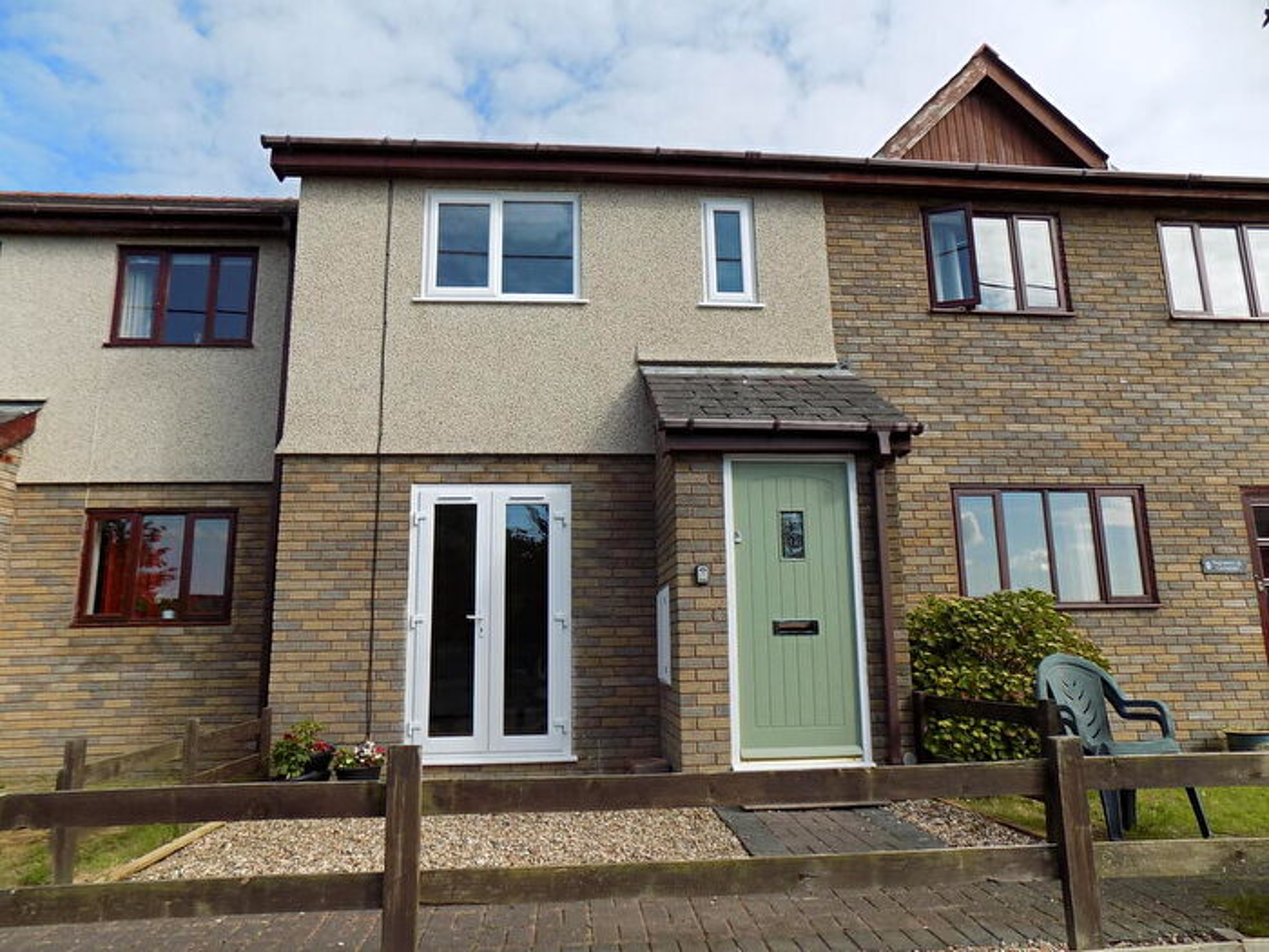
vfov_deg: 58.9
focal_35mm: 23
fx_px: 843
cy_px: 476
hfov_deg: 73.9
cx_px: 634
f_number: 3.1
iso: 80
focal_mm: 4
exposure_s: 1/800
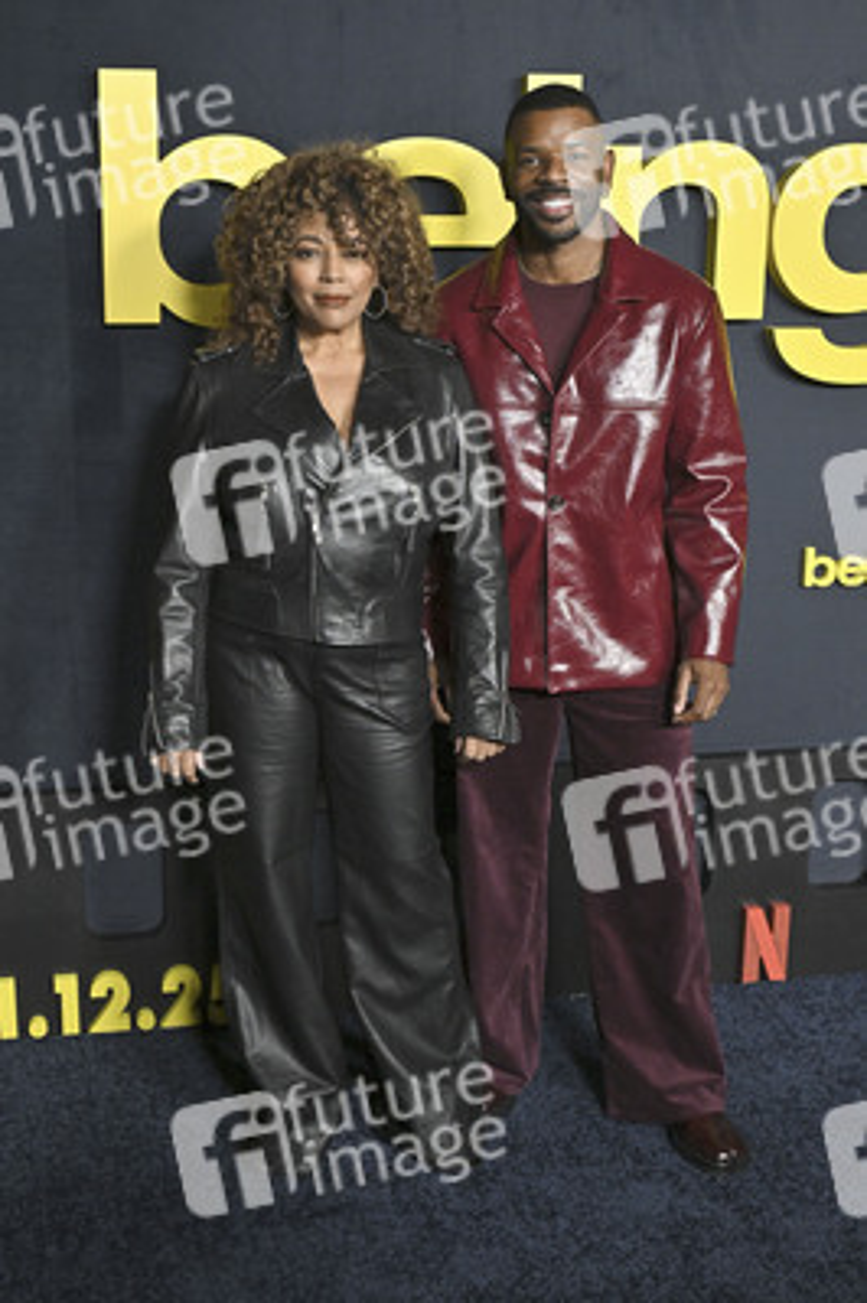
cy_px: 652
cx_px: 434
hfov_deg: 30.5
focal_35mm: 44
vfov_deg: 44.5
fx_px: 1592
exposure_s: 1/320
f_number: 5.6
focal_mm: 44
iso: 2500
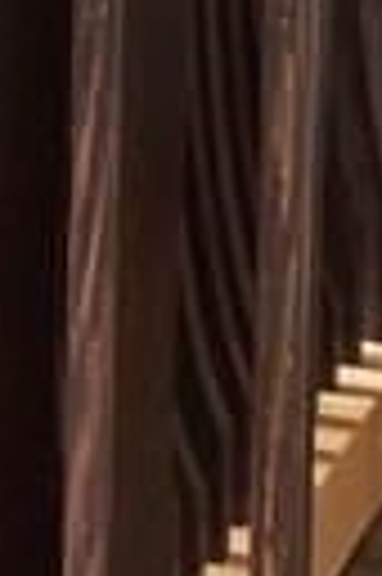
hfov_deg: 4.8
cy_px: -140
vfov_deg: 7.1
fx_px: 4596
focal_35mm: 288
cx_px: 108
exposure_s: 1/33
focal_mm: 6
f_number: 2
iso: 250
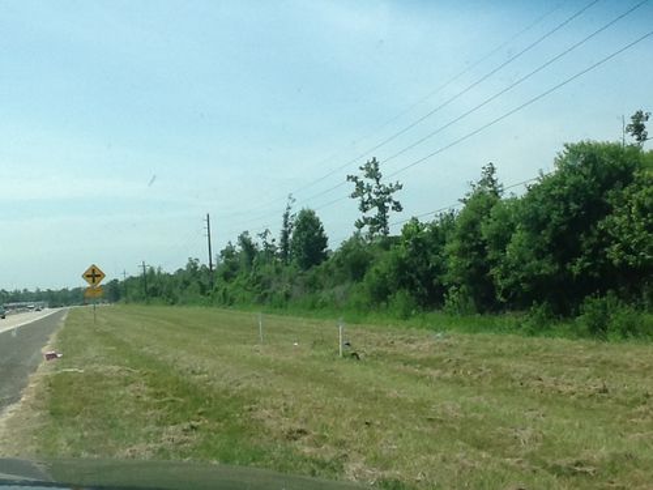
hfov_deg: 56.8
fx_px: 604
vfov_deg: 44.2
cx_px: 326
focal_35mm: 32
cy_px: 245
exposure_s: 1/1215
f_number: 2.4
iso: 80
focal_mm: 2.03
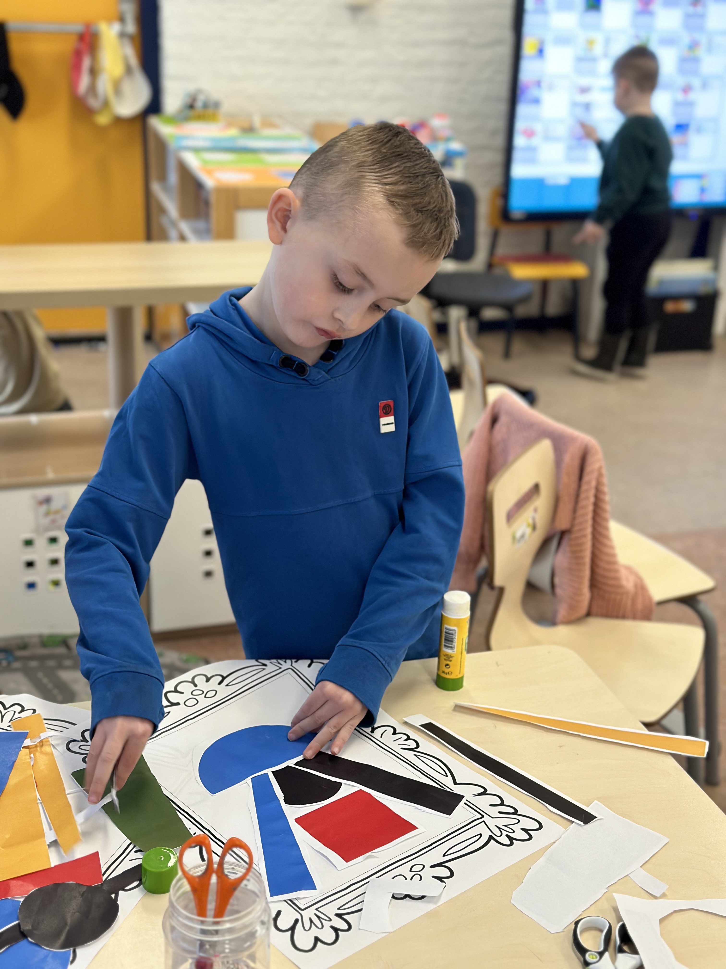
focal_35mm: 48
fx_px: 1342
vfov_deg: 39.7
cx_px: 363
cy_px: 484
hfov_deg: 30.3
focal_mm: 6.86
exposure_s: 1/50
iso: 250
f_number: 1.78
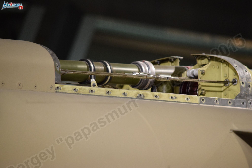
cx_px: 126
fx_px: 2522
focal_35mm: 360
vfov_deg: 3.8
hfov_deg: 5.7
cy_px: 84
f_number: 5.3
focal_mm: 240
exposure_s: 1/125
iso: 2000
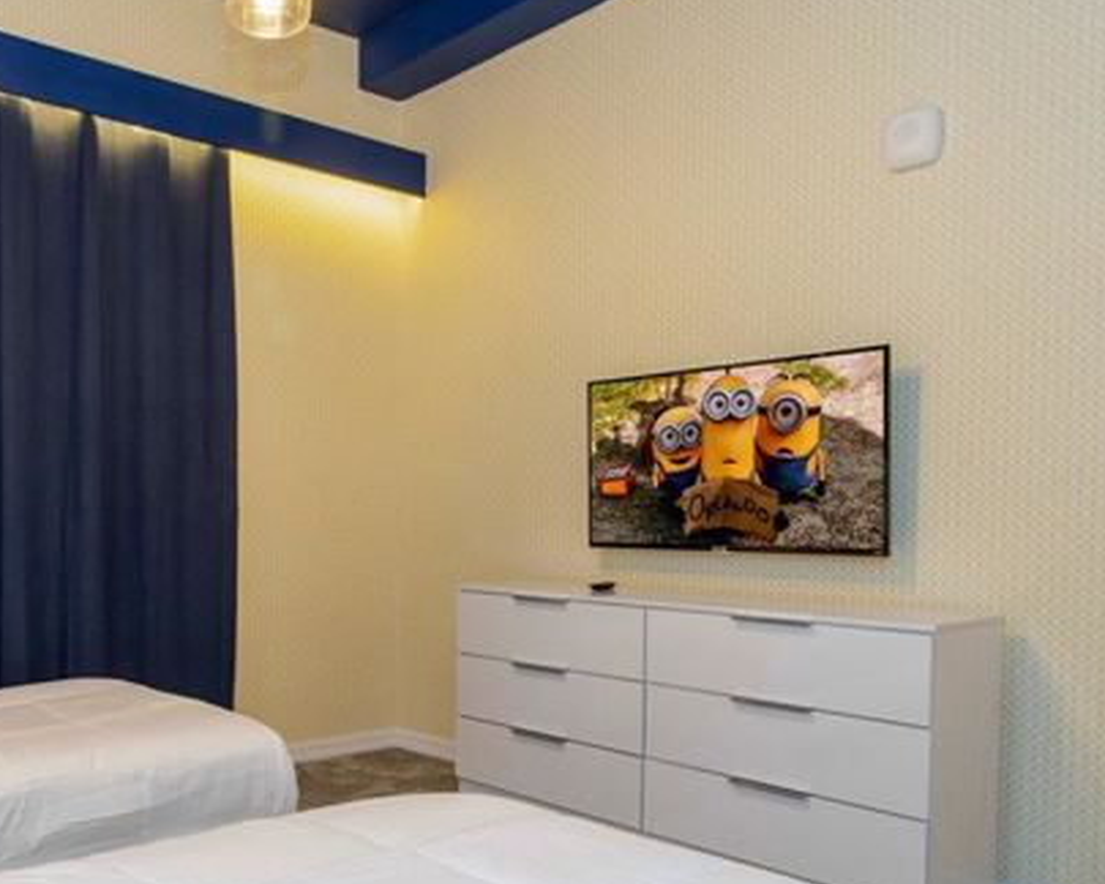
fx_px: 1014
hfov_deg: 54.7
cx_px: 288
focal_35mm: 31
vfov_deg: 46.8
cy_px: 536
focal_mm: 19
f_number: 13
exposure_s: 1/8
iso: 800
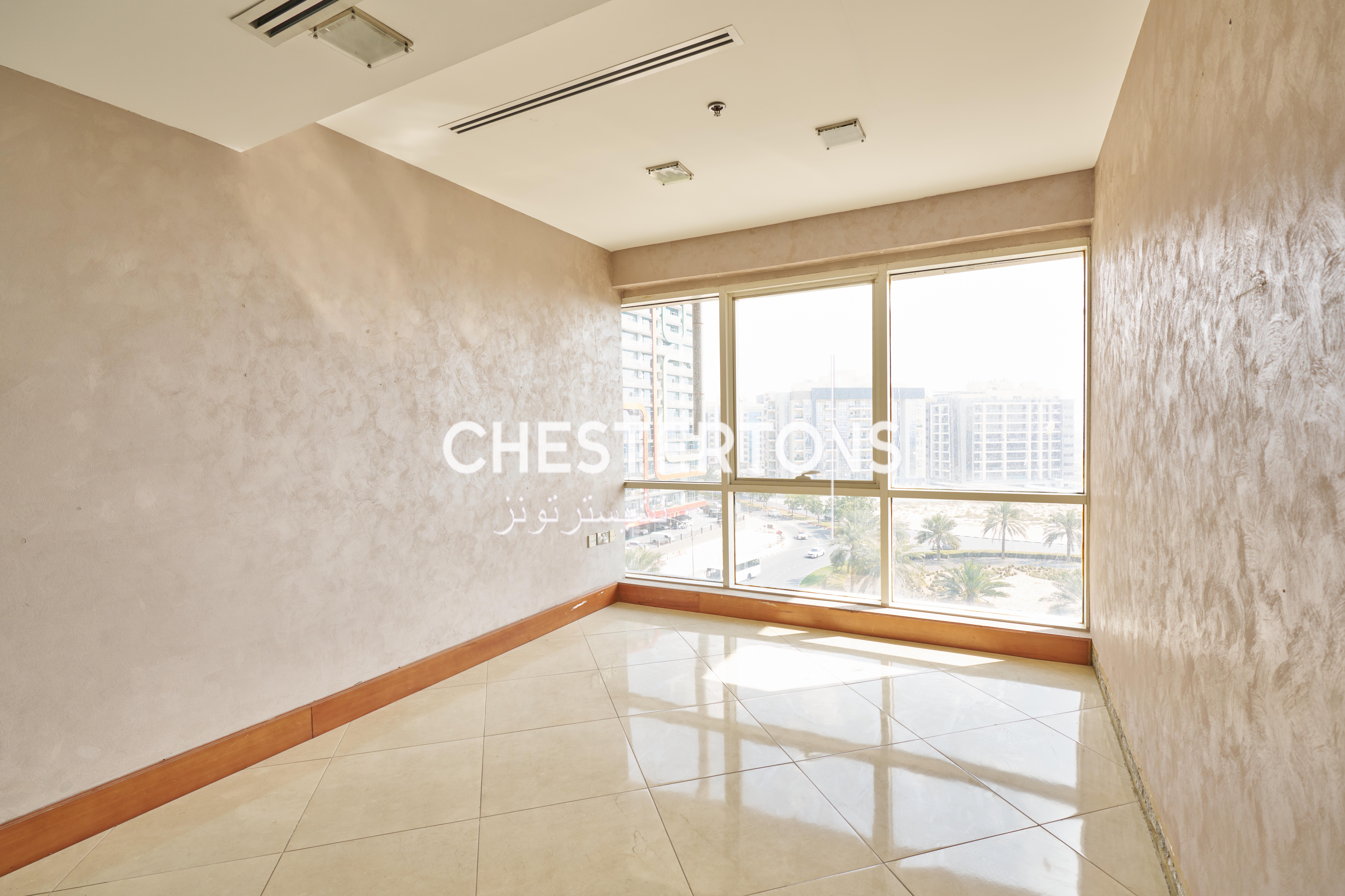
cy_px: 448
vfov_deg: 73.7
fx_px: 598
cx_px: 672
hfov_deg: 96.7
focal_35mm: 16
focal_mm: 16
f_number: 5.6
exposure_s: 1/60
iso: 320
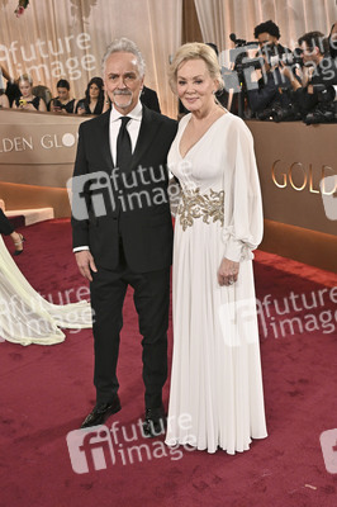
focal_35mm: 39
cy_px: 254
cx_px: 168
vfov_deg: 49.6
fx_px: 549
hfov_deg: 34.2
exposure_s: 1/320
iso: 2500
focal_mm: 39
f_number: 5.6
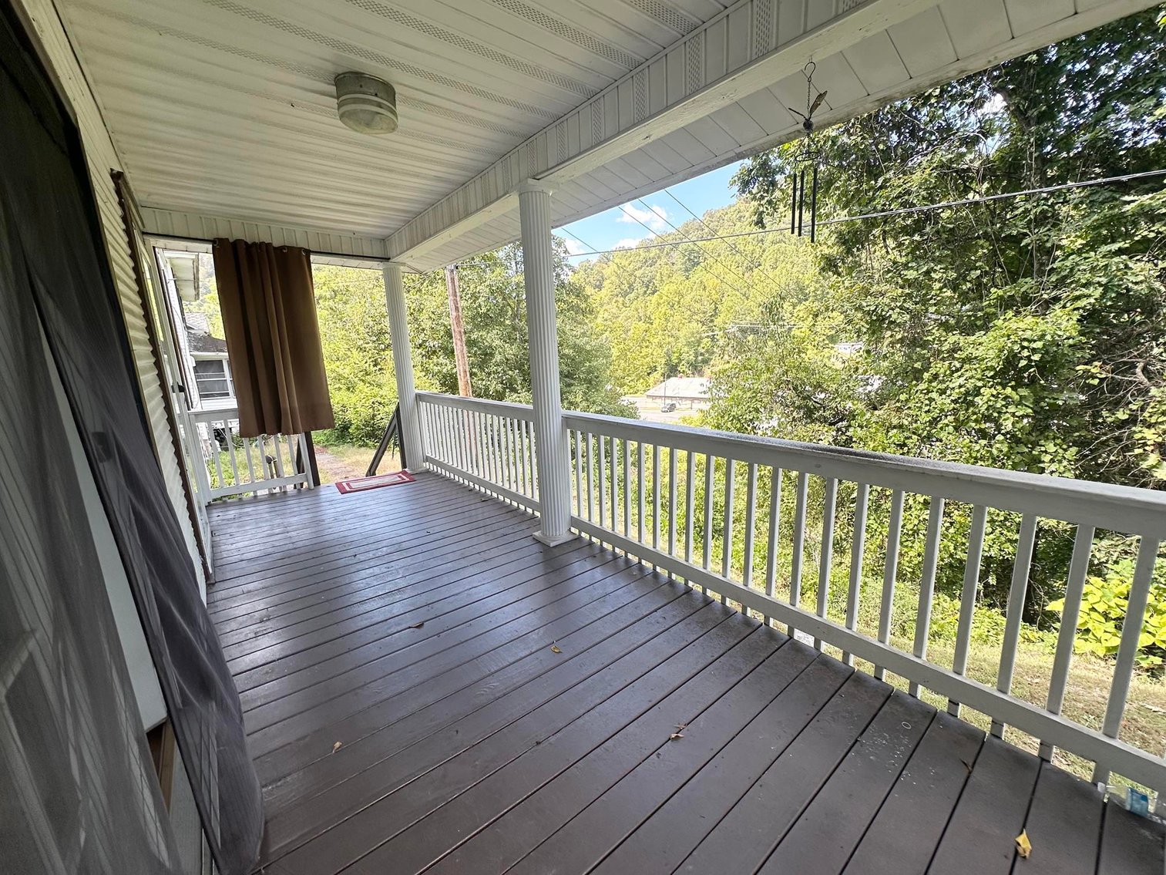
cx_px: 583
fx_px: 472
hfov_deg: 102.1
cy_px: 438
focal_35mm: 14
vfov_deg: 85.7
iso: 40
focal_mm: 2.22
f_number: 2.2
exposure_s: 1/190
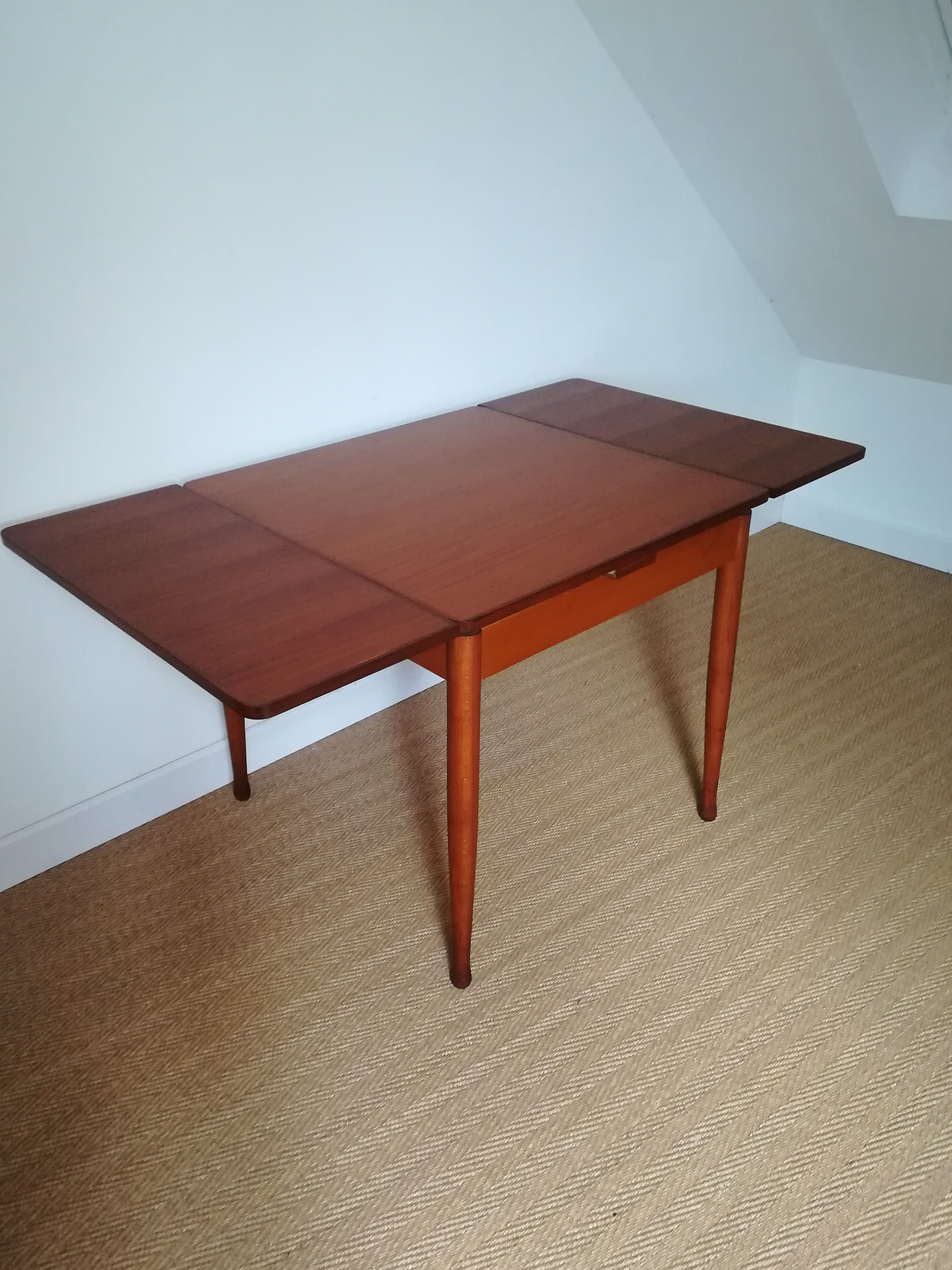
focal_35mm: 28
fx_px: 1027
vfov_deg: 63.4
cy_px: 638
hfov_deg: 49.7
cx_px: 444
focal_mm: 3.83
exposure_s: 1/14.3
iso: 640
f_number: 2.2
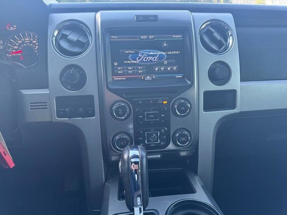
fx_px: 199
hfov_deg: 71.6
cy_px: 108
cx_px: 144
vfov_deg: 56.8
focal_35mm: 24
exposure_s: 1/121
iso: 125
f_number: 1.78
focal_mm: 6.76
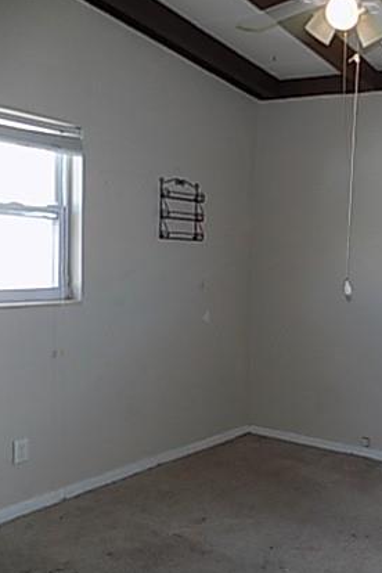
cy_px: 303
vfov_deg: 51.9
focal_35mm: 37
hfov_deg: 31.3
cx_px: 435
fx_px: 589
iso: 80
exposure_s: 1/30
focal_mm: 4
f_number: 3.1
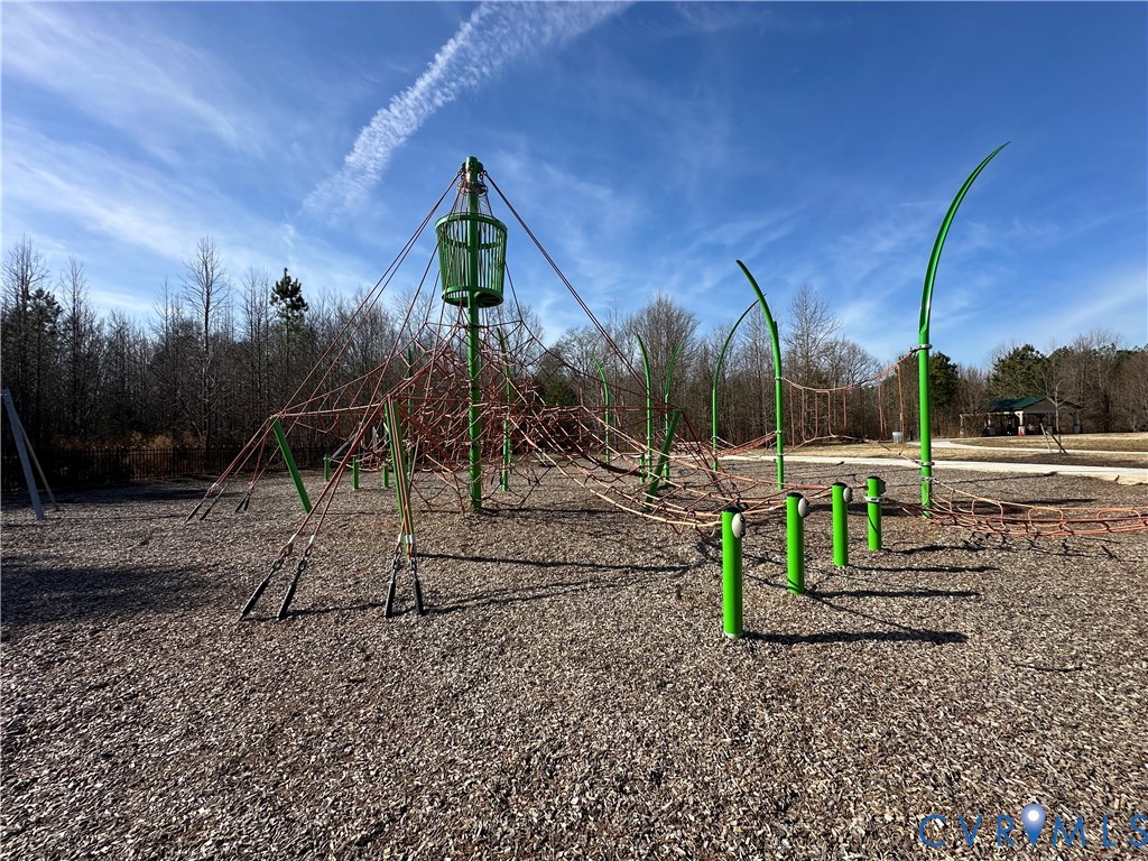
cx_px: 574
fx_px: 464
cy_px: 430
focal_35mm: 14
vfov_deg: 85.7
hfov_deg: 102.1
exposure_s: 1/1667
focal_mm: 2.22
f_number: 2.2
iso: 50
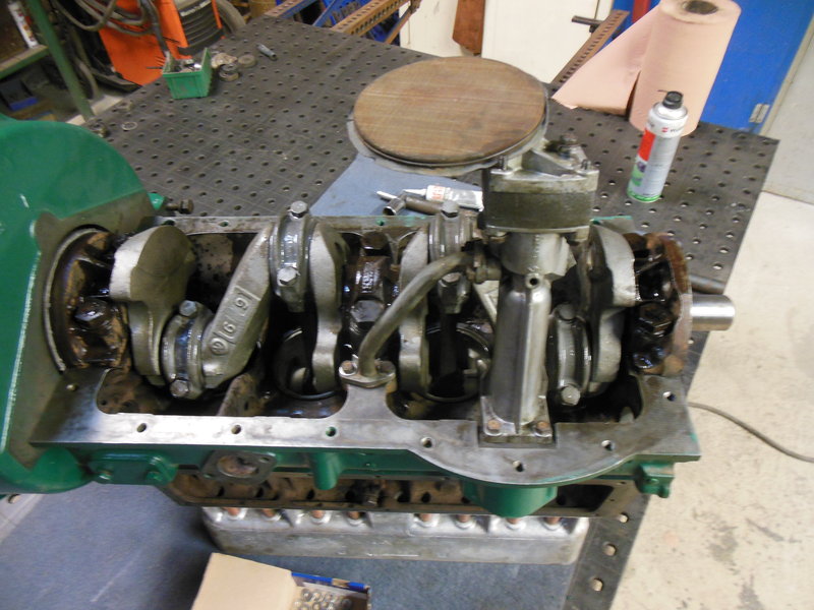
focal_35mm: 25
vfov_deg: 54.9
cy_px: 305
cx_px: 407
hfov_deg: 69.4
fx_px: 588
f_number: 3.2
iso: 400
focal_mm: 4.5
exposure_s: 1/8
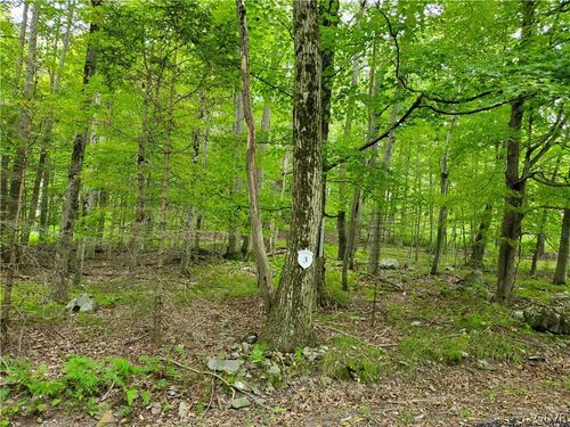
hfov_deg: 67.3
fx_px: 428
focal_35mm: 26
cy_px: 214
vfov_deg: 53.1
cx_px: 285
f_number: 1.5
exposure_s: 1/59
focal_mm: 4.3
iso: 250
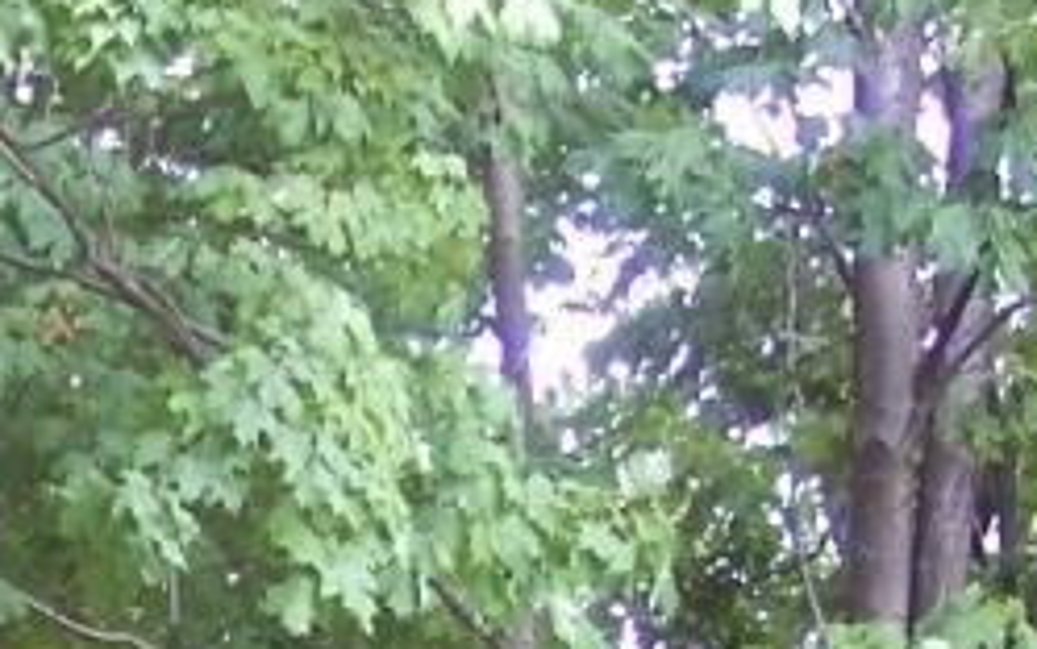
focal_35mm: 170
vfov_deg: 7.2
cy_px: 1573
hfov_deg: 12.1
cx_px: -167
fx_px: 4808
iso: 140
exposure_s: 1/60
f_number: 2.8
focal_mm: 8
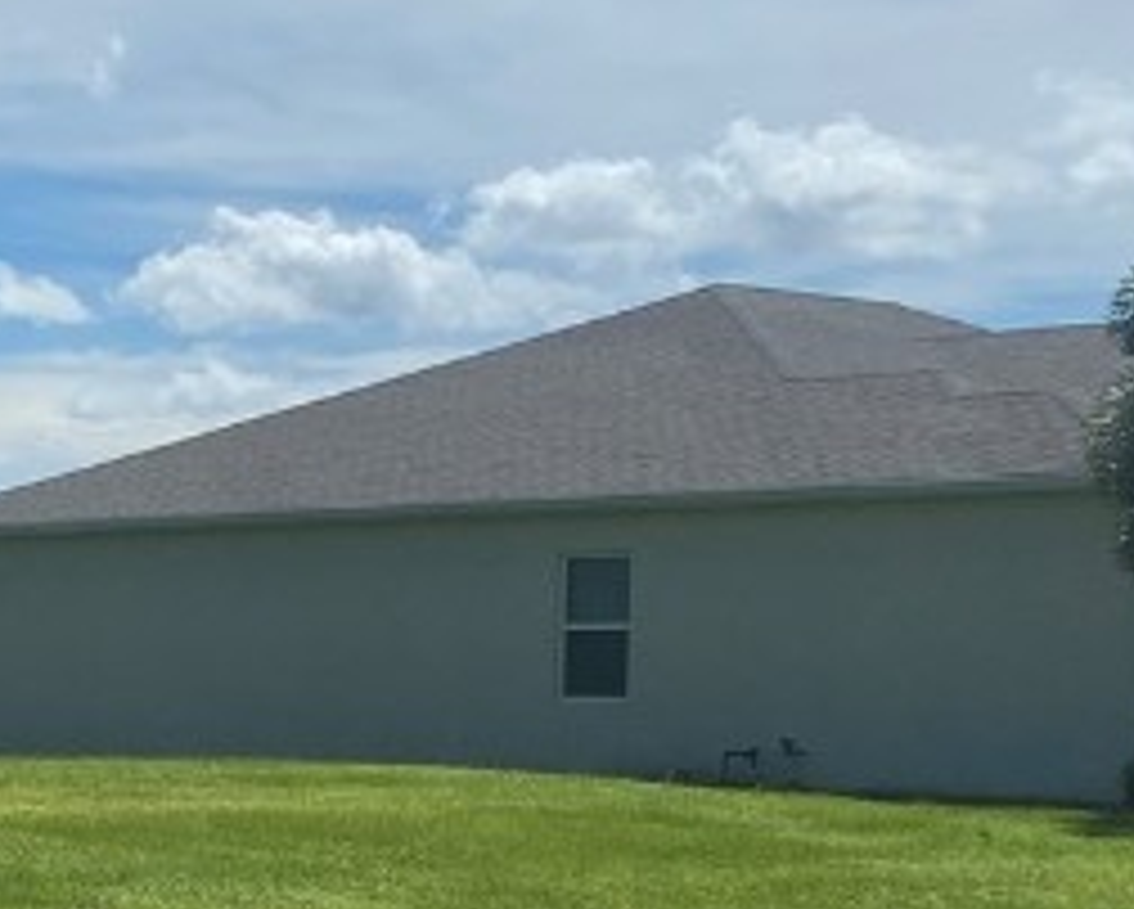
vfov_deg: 14.8
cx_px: -540
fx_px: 3460
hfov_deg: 16.9
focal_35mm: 103
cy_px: 770
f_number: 1.8
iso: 32
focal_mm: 4.25
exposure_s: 1/5747
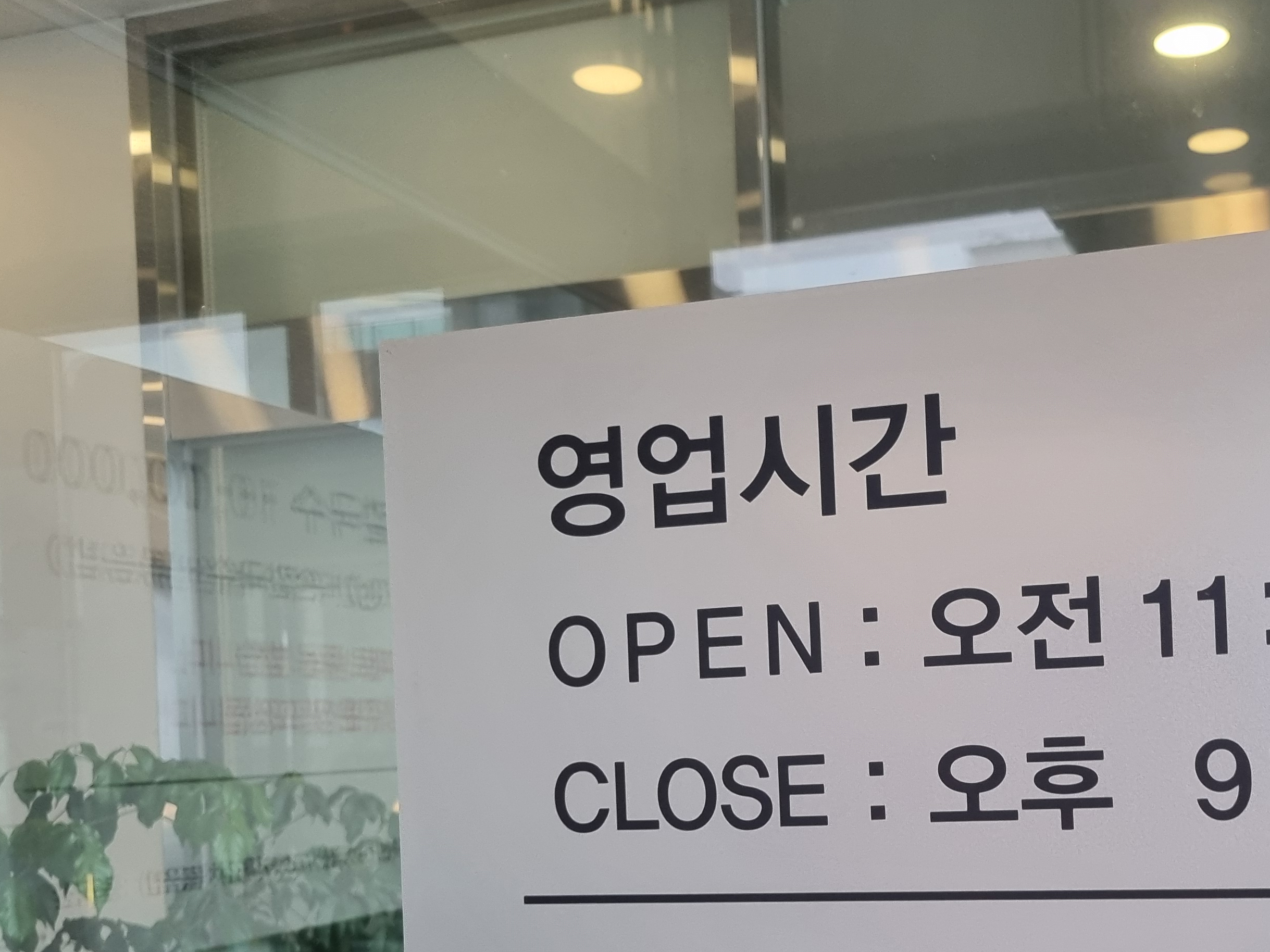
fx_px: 1577
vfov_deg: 33.1
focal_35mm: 43
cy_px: 692
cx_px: 912
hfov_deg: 42.8
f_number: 1.8
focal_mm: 5.4
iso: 200
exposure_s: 1/120
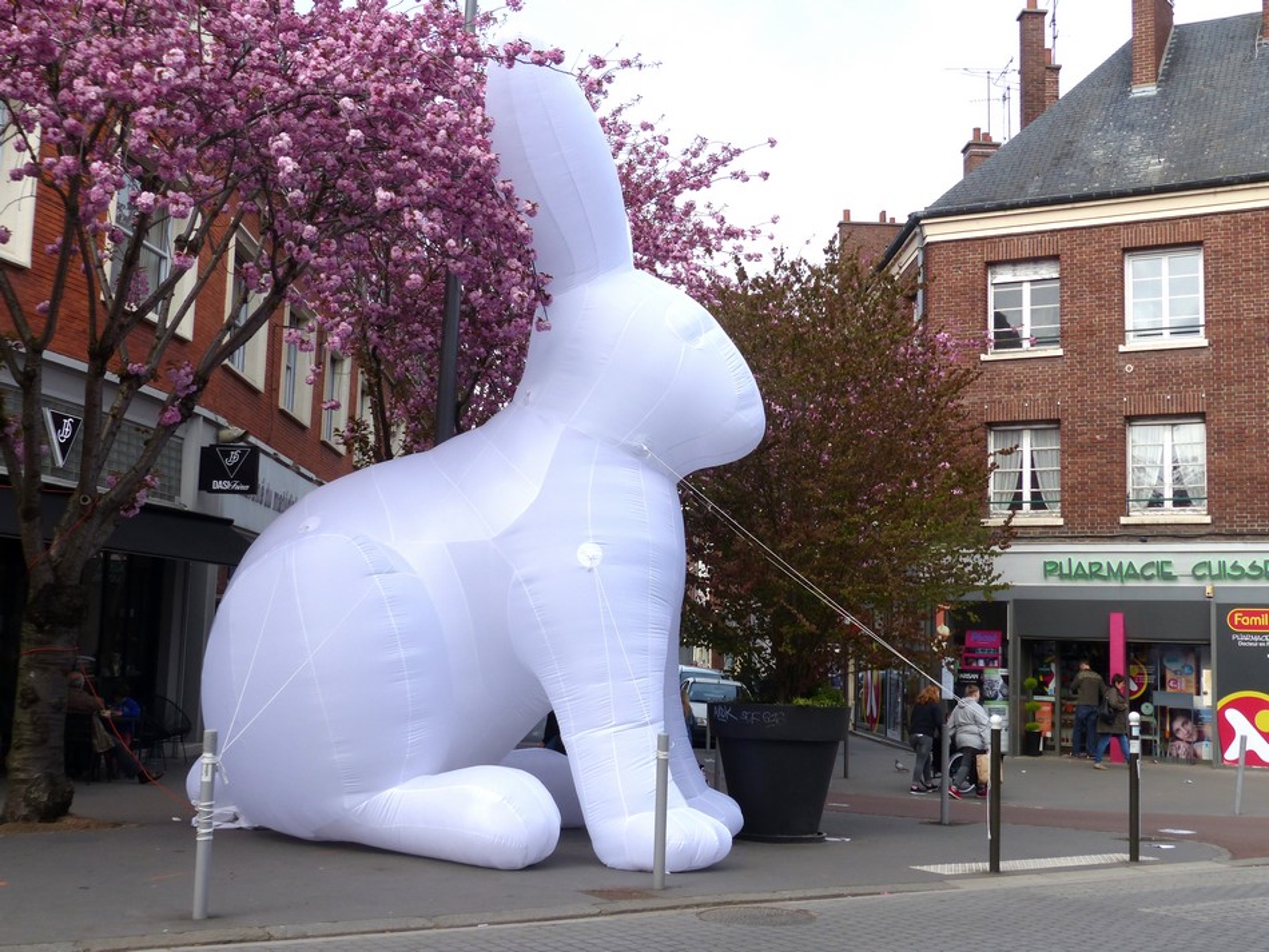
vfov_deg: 35.2
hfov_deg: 45.8
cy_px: 476
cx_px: 634
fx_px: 1503
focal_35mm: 41
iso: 100
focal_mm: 7.4
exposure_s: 1/500
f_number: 4
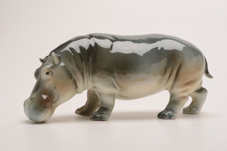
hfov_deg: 35.1
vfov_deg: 23.7
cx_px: 114
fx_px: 359
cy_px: 76
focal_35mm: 57
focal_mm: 38
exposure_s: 1/160
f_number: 29
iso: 100
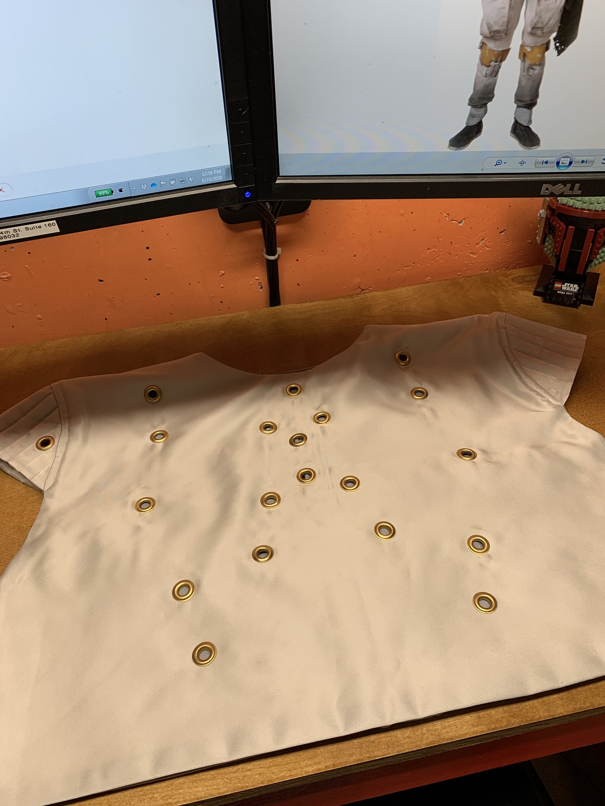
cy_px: 403
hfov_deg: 53.1
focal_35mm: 26
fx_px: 606
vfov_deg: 67.3
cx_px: 302
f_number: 1.8
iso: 64
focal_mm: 4.25
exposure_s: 1/60
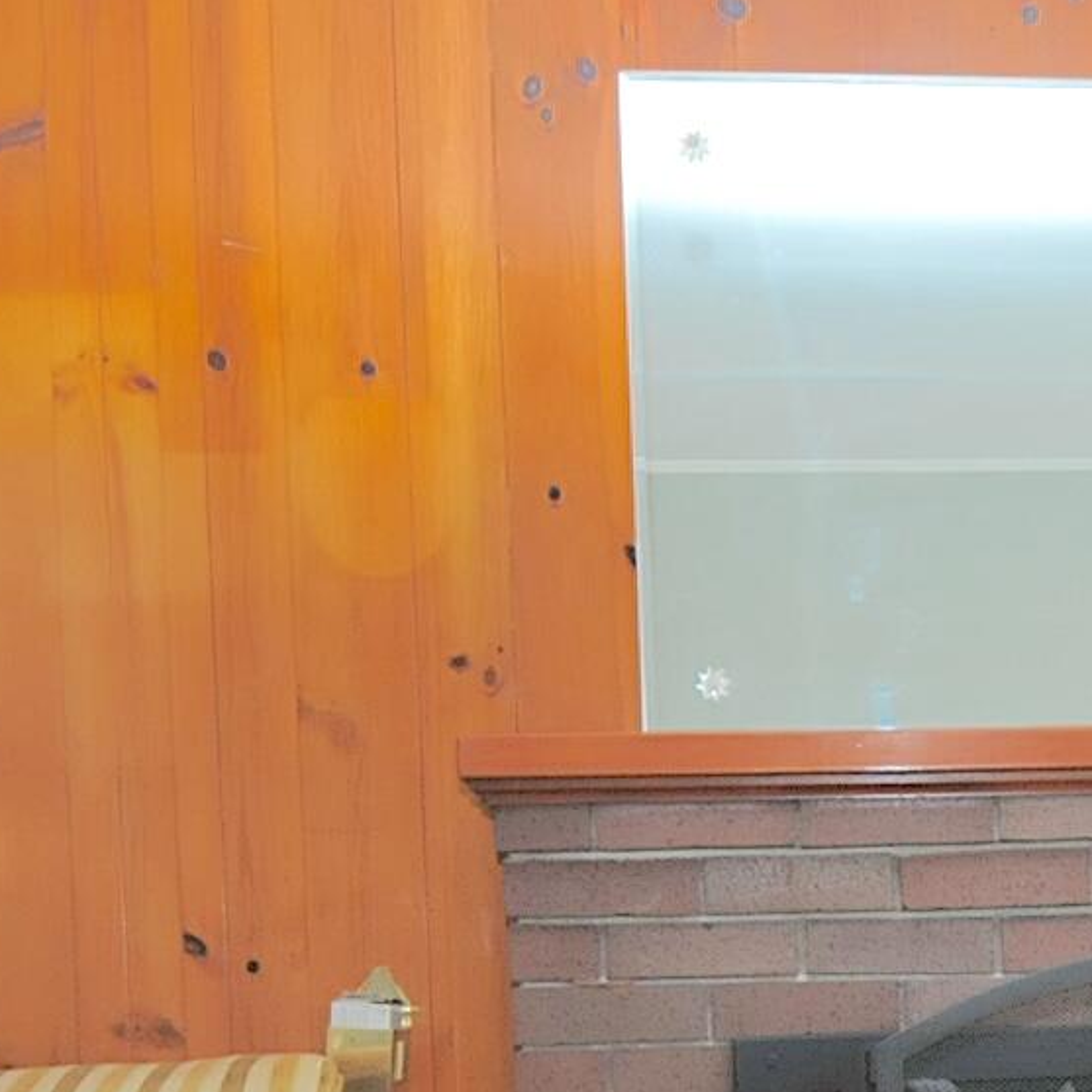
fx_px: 1749
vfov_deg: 32.9
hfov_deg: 31.9
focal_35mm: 49
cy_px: 982
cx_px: 1100
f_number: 3.5
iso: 800
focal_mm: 10
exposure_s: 1/60
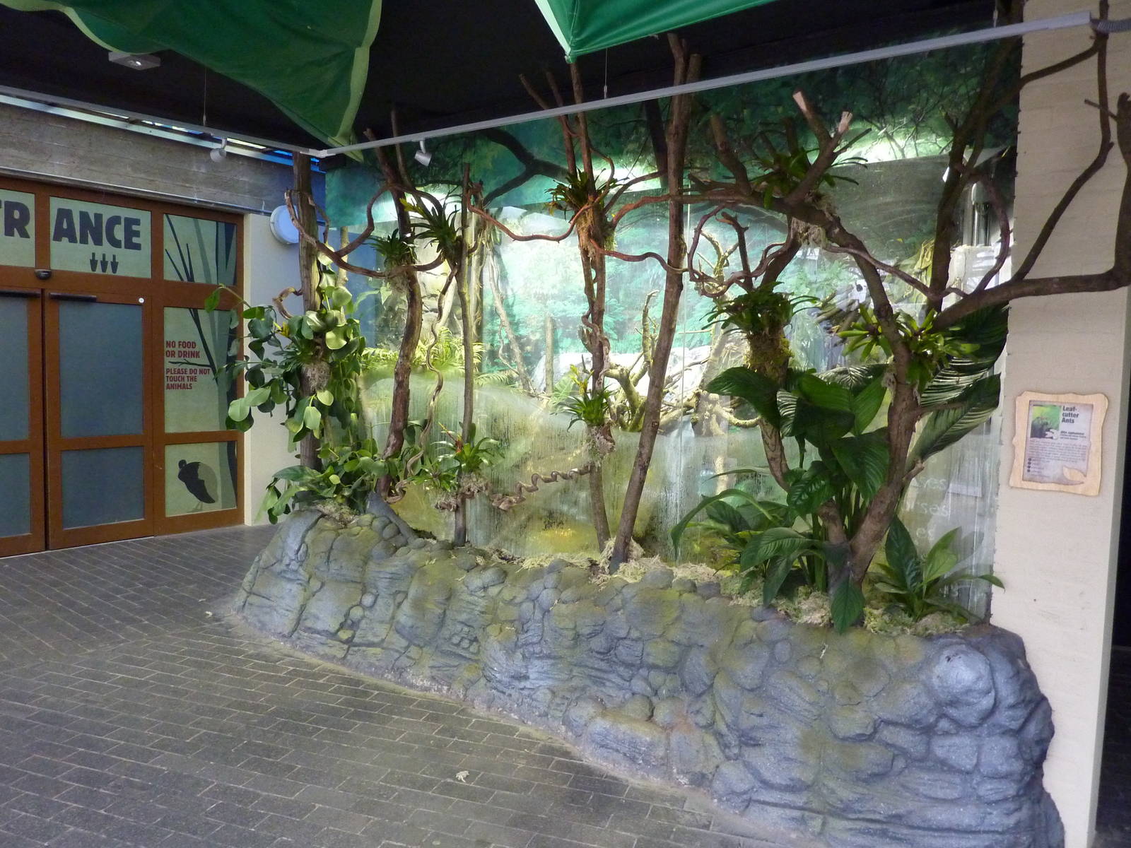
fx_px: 817
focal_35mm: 25
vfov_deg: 54.9
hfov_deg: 69.4
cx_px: 566
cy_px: 424
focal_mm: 4.1
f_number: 3.3
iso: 400
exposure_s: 1/60
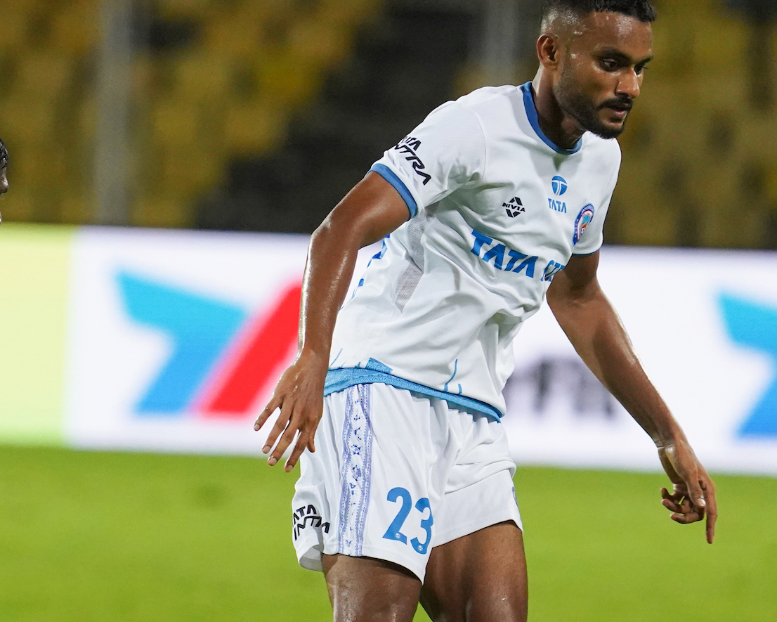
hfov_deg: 1.9
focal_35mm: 1018
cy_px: 462
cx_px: 279
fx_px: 23412
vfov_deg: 1.5
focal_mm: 500
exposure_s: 1/800
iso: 6400
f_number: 6.3
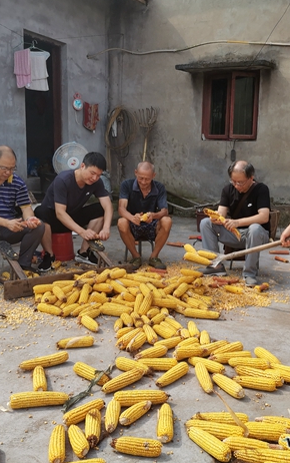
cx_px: 177
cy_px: 231
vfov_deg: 51.5
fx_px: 481
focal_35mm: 38
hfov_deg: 33.5
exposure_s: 1/969
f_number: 1.8
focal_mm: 4.75
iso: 50
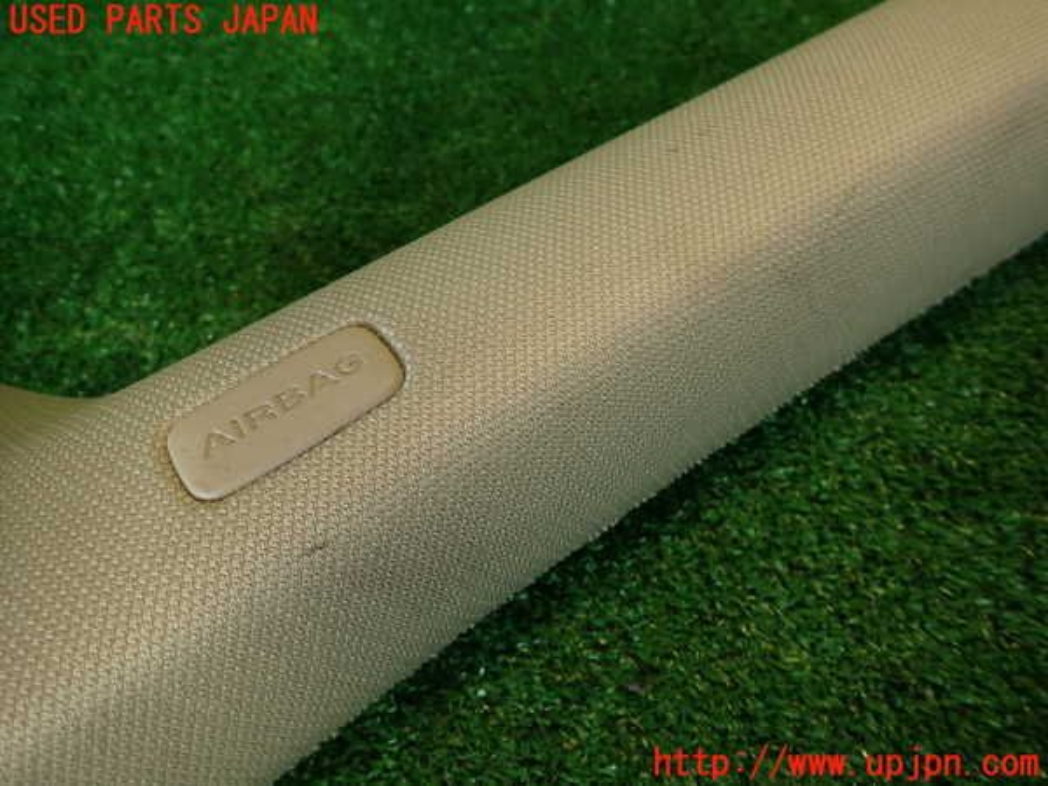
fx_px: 757
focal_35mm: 25
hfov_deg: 69.4
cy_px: 393
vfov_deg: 54.9
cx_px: 524
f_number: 2
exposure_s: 1/60
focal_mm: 4.5
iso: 125
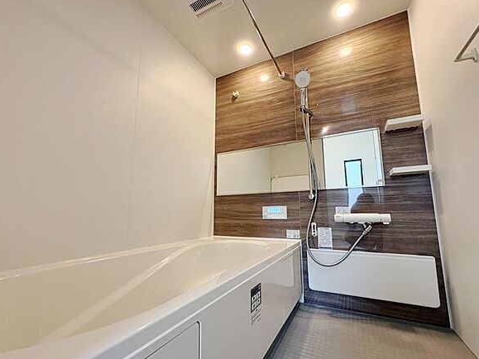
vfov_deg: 81.7
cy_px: 184
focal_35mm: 15
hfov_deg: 98.1
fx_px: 208
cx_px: 252
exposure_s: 1/100
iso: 250
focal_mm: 2.22
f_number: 2.2
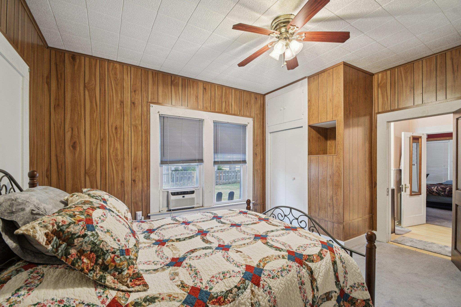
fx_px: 192
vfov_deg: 77.3
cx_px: 230
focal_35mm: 15
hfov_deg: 100.4
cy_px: 154
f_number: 8
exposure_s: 1/4
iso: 400
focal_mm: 10
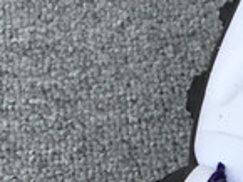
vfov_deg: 8.2
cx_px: 365
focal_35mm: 171
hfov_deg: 11.1
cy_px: 397
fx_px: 1201
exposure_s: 1/409
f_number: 2.4
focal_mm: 3.3
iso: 25
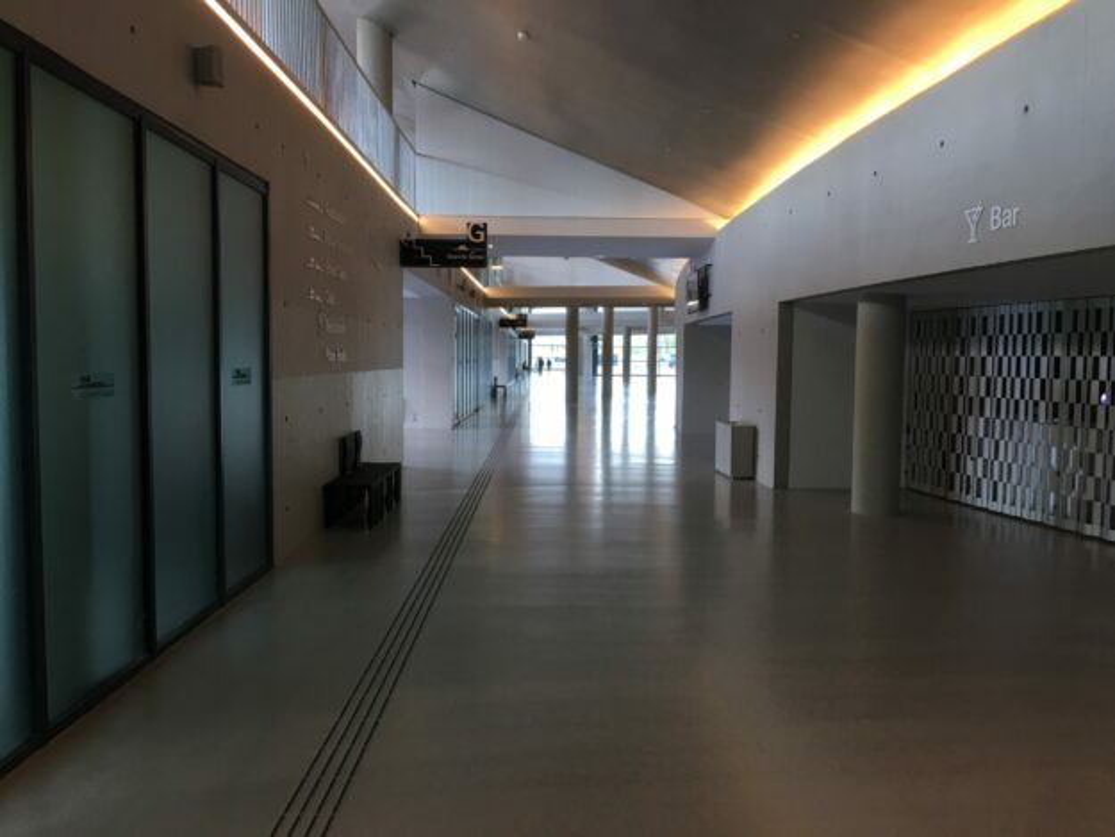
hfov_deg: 61.7
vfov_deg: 48.2
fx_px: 934
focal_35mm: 29
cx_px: 558
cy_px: 418
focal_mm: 4.15
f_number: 2.2
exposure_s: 1/33
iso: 32
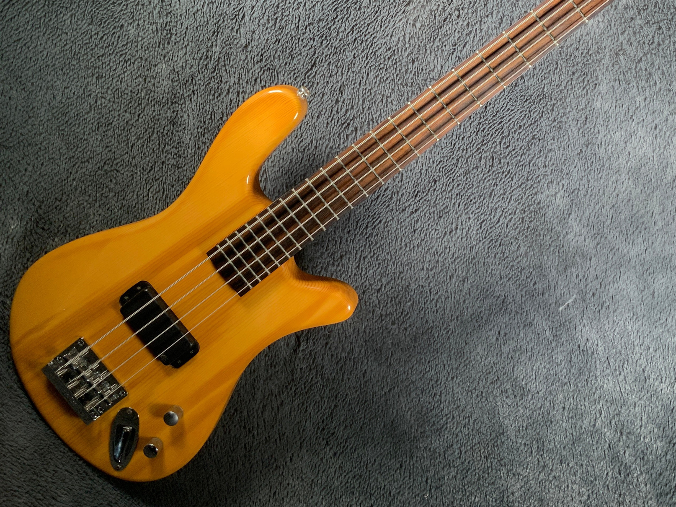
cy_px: 118
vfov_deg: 30.9
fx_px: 898
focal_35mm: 46
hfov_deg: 40.9
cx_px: 427
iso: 50
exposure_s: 1/104
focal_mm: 3
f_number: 1.8
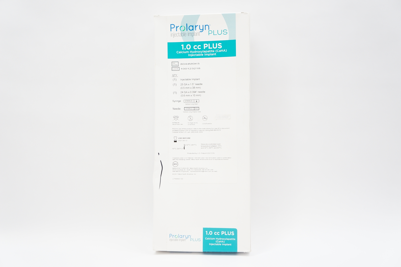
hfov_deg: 46.4
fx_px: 467
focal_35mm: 42
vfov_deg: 31.8
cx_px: 200
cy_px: 134
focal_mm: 28
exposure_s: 1/60
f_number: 5
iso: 400
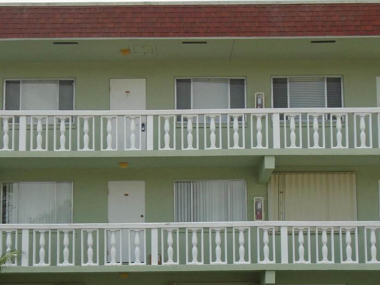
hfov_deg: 25.7
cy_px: 198
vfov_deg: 19.3
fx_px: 834
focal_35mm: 76
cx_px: 184
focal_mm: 8.7
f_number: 4.5
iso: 100
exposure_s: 1/400
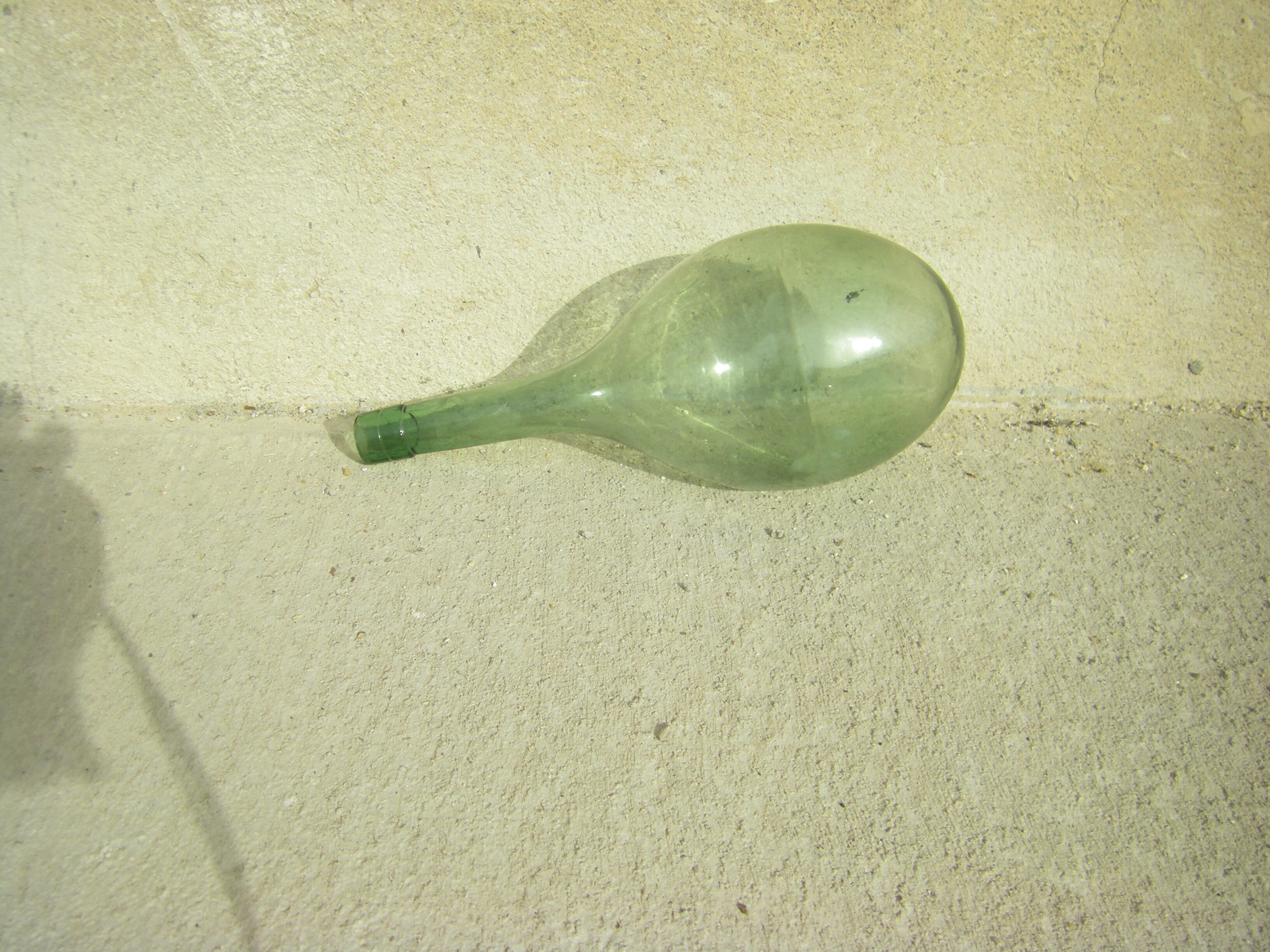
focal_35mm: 38
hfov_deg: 49.0
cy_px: 476
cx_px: 635
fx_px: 1394
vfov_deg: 37.7
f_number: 7
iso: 64
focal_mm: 6.3
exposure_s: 1/250
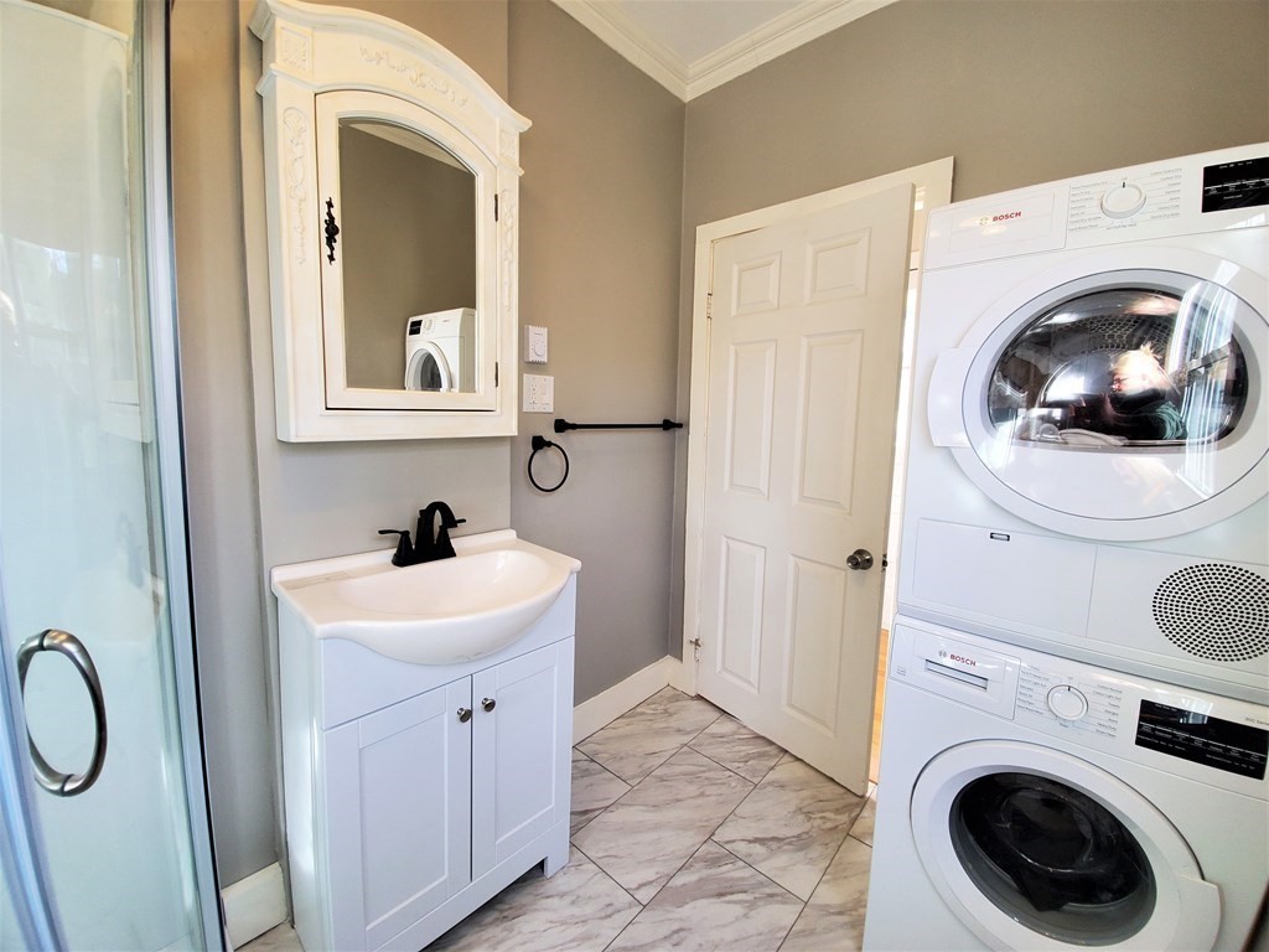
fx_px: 477
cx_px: 634
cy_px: 476
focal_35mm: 13
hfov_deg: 106.2
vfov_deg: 89.9
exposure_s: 1/59
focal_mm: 1.8
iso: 100
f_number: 2.2
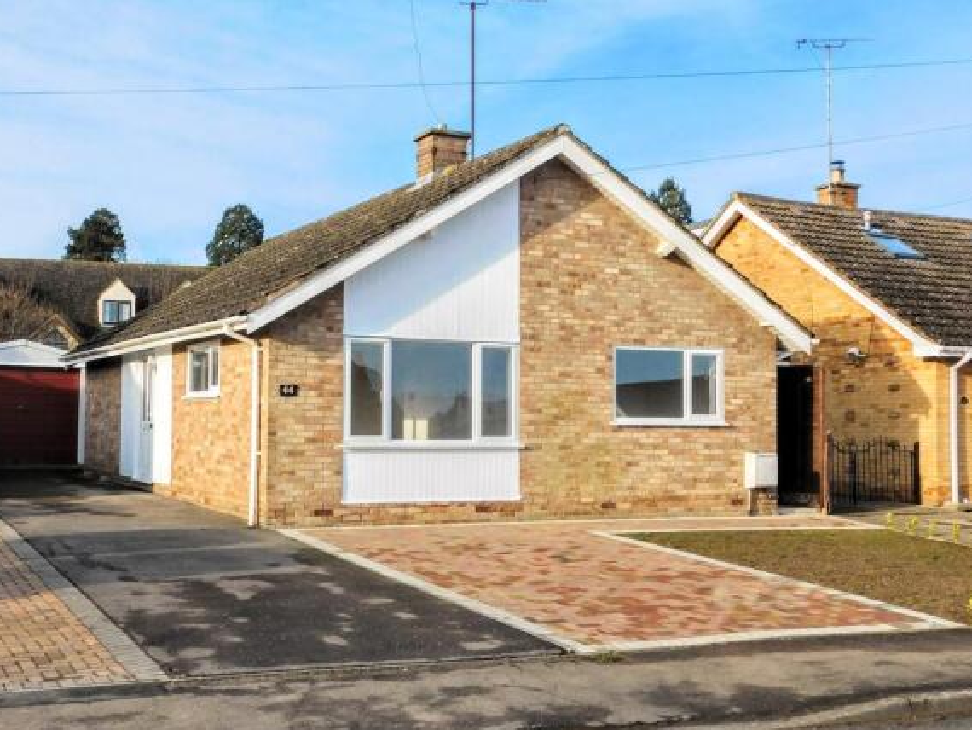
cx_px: 485
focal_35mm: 46
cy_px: 371
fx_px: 1292
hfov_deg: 41.2
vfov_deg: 31.5
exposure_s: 1/1000
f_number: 3.7
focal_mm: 8
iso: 125
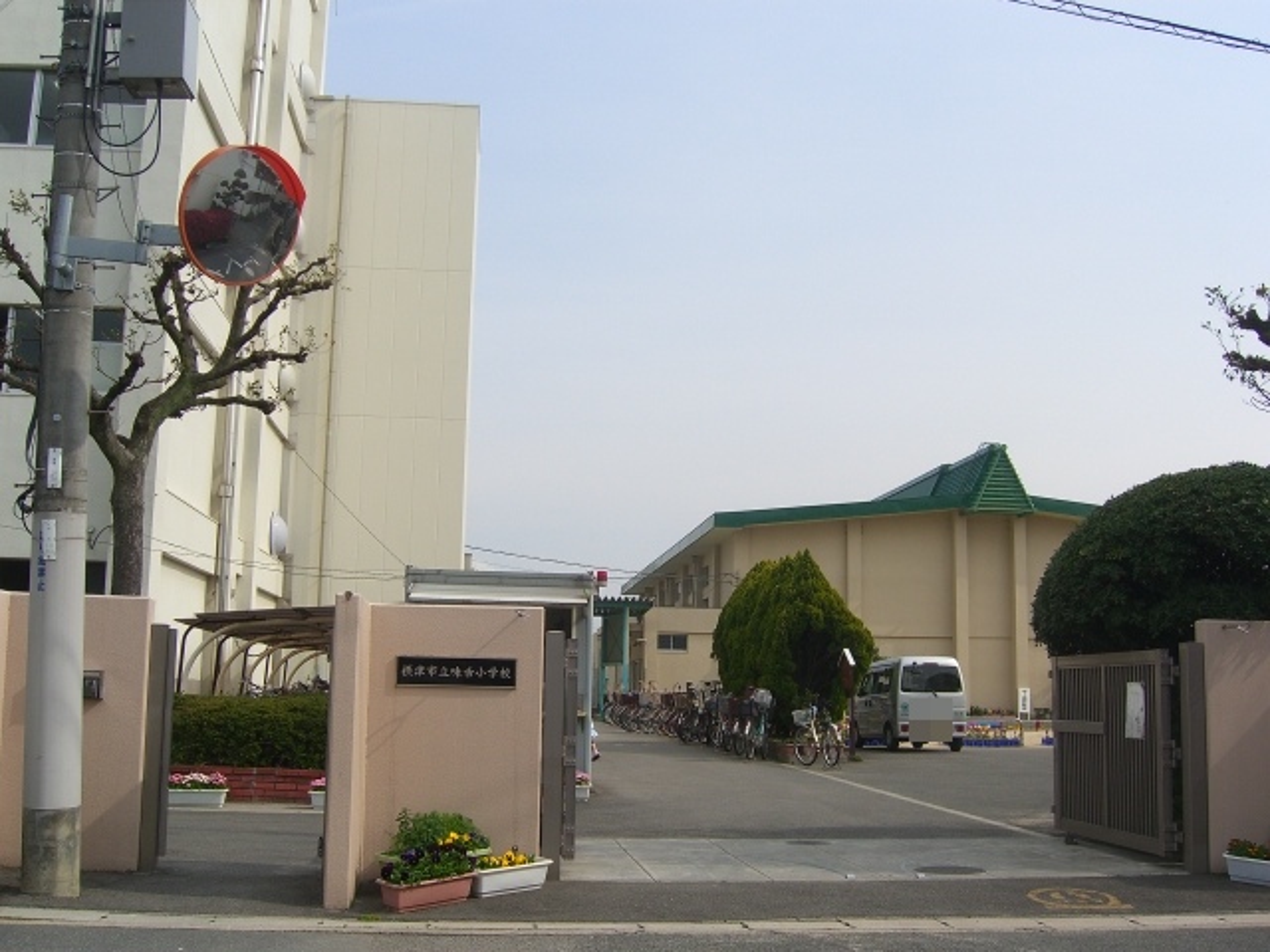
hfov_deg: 49.0
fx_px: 1394
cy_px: 476
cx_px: 635
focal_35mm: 38
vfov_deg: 37.7
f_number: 8
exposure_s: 1/200
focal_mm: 7.9
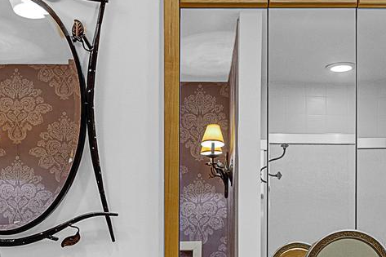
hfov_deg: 38.0
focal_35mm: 52
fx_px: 557
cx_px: 152
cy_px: 253
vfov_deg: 24.8
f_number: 8
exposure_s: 1/4
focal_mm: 12
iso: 200
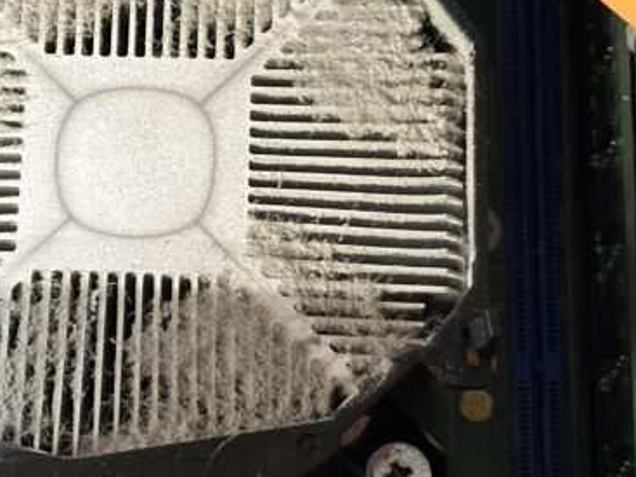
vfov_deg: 11.0
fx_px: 2461
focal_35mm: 134
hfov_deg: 14.7
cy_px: 19
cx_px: 172
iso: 500
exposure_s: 1/25
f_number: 1.78
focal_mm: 6.86
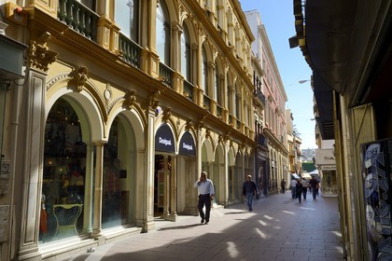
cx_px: 196
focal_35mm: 32
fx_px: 348
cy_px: 130
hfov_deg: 58.7
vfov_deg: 41.1
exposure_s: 1/200
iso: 200
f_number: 11
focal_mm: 32
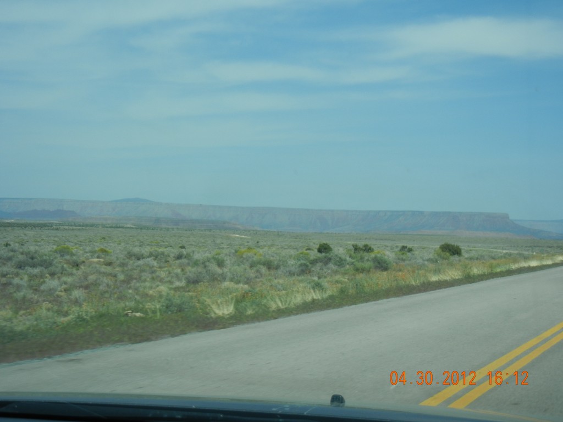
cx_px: 282
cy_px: 211
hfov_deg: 32.7
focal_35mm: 59
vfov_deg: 24.8
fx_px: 960
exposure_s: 1/351
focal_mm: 10.6
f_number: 8
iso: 160
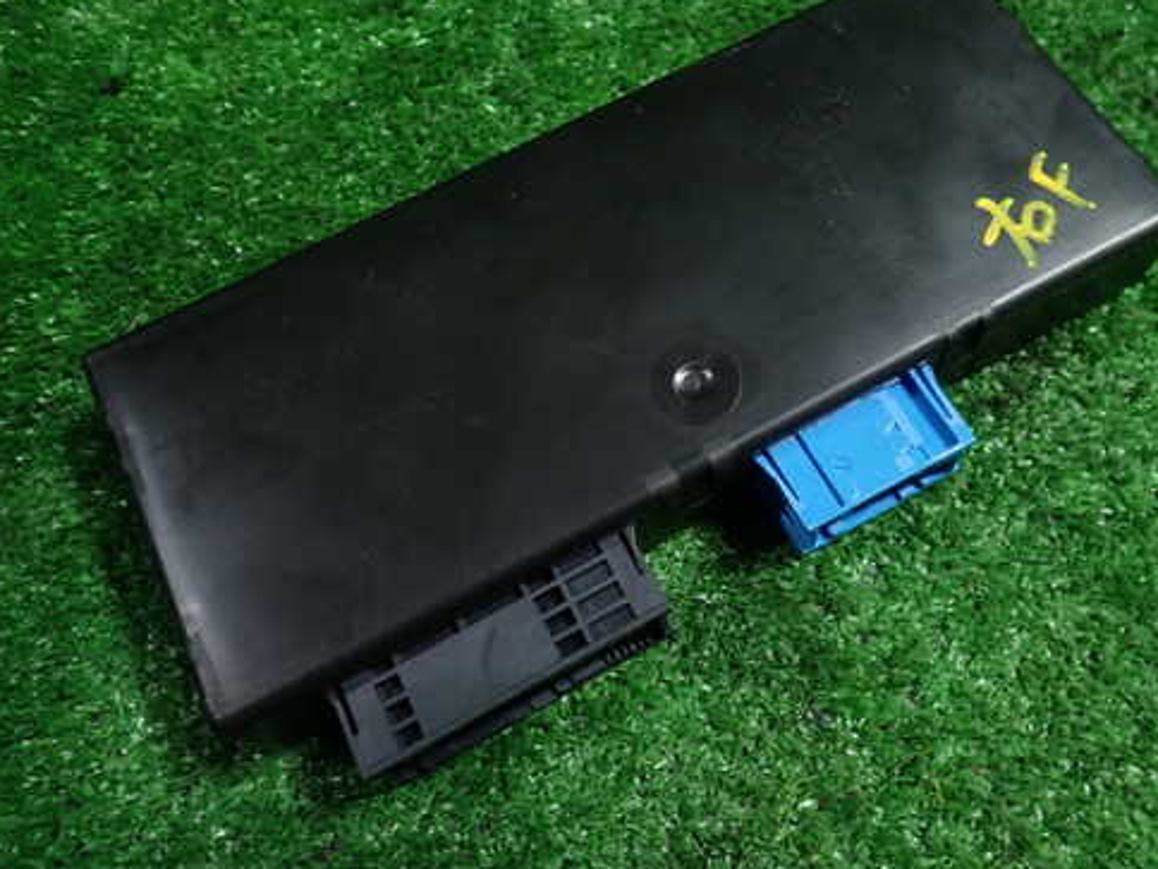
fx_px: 1037
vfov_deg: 45.4
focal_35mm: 31
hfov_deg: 58.1
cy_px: 395
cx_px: 656
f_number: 2
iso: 200
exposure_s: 1/30
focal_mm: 4.5
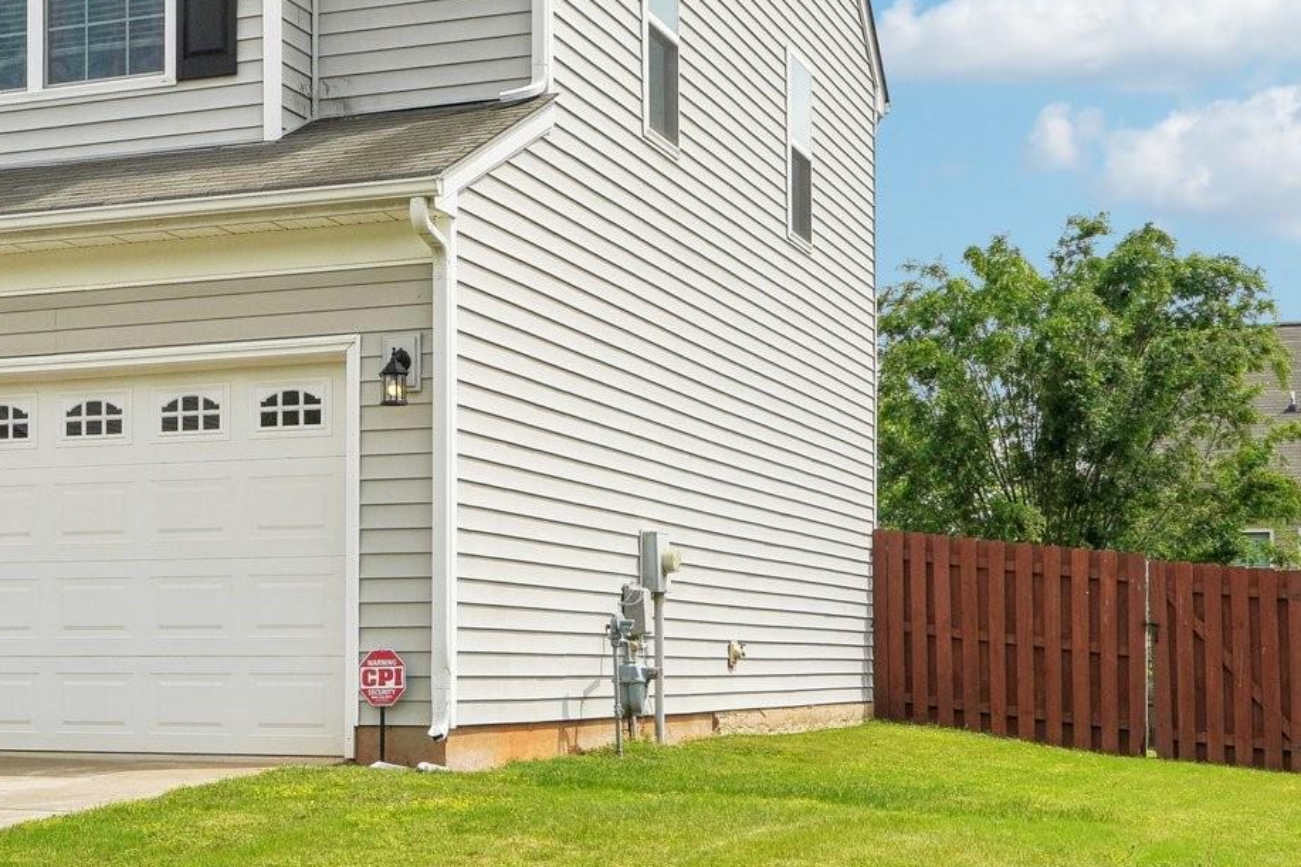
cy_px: 317
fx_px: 2421
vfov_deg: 20.3
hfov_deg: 28.2
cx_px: -13
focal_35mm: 67
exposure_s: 1/200
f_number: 8
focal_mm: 20
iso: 100
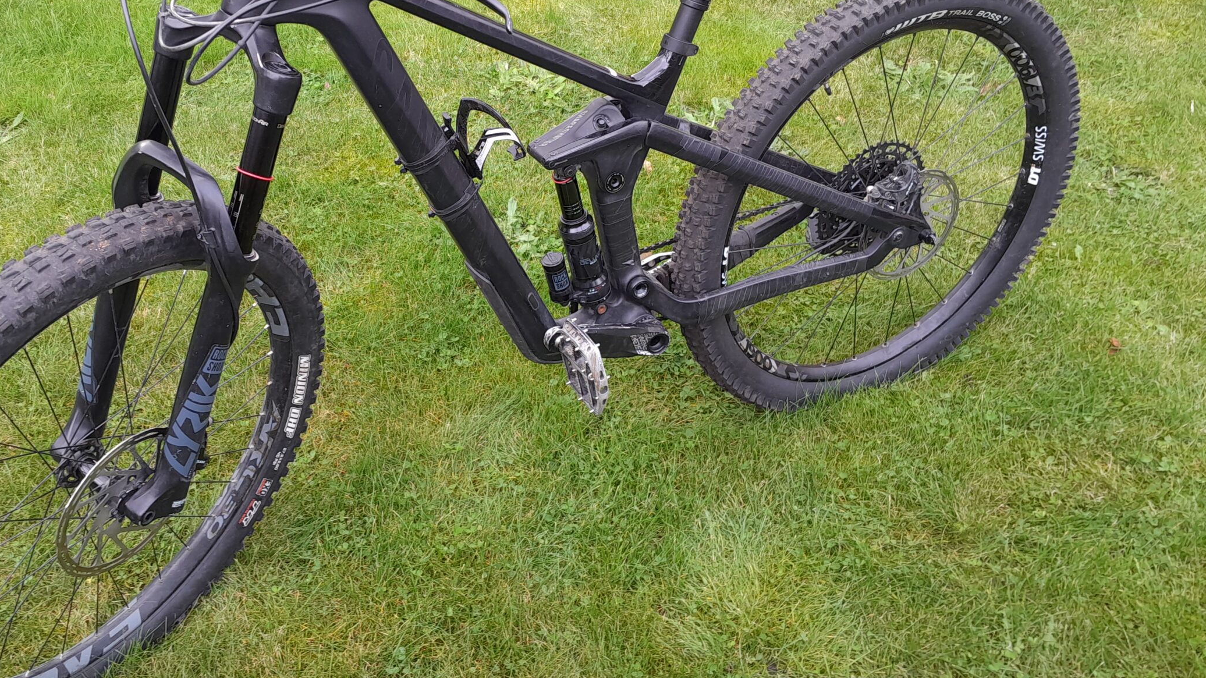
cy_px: 287
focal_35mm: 35
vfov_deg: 33.6
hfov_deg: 56.1
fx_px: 1119
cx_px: 473
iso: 50
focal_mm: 3.98
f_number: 1.8
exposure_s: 1/50
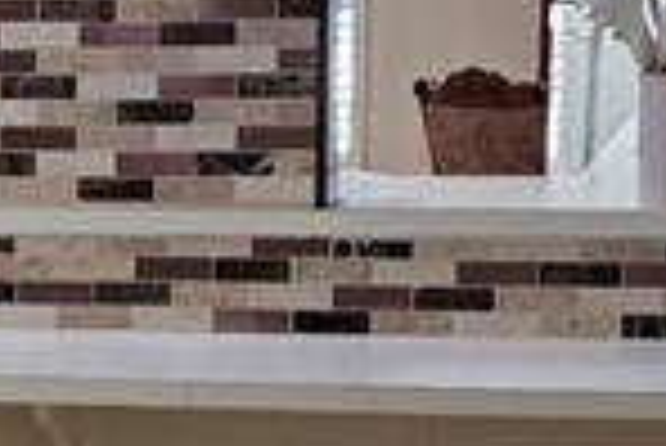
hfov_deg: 10.5
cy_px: 523
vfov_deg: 7.0
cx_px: -45
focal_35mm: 194
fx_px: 3592
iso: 160
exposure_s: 1/120
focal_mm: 6.3
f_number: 1.7
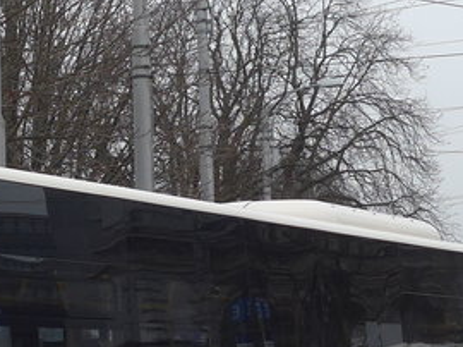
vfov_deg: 11.5
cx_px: 43
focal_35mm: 129
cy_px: 177
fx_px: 1724
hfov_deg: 15.1
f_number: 2.8
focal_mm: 6
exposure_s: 1/200
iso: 80
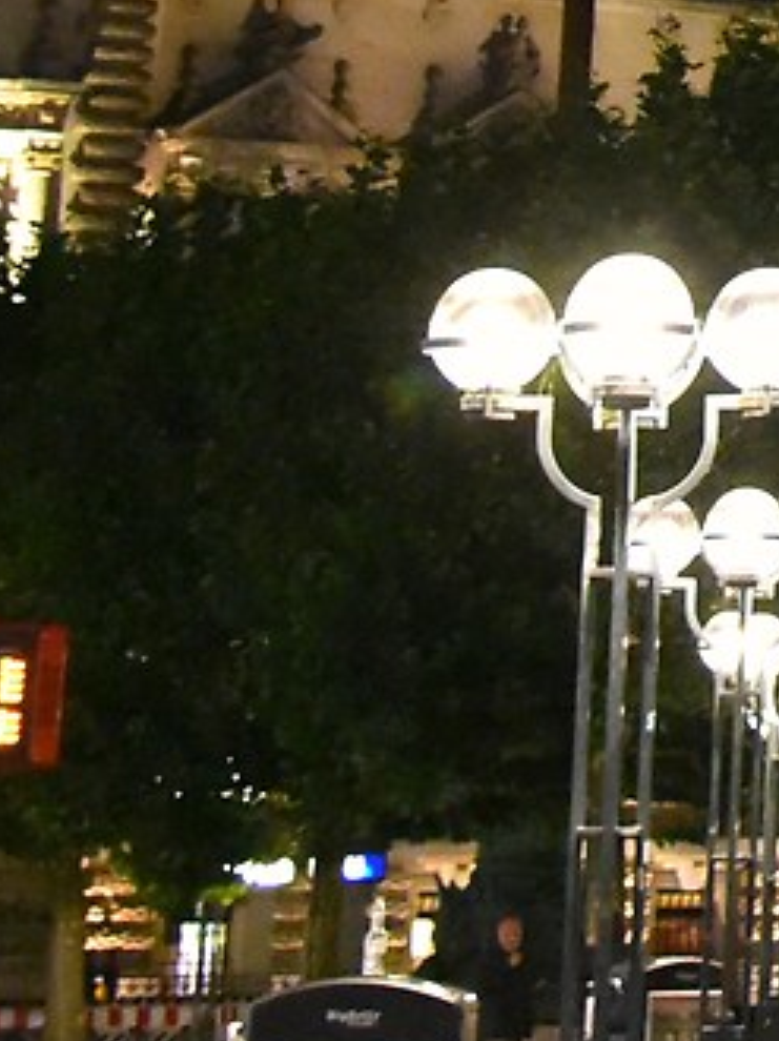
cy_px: -711
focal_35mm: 168
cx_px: 2000
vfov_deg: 11.1
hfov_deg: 8.0
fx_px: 5047
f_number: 4
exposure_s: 1/30
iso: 7200
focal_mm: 24
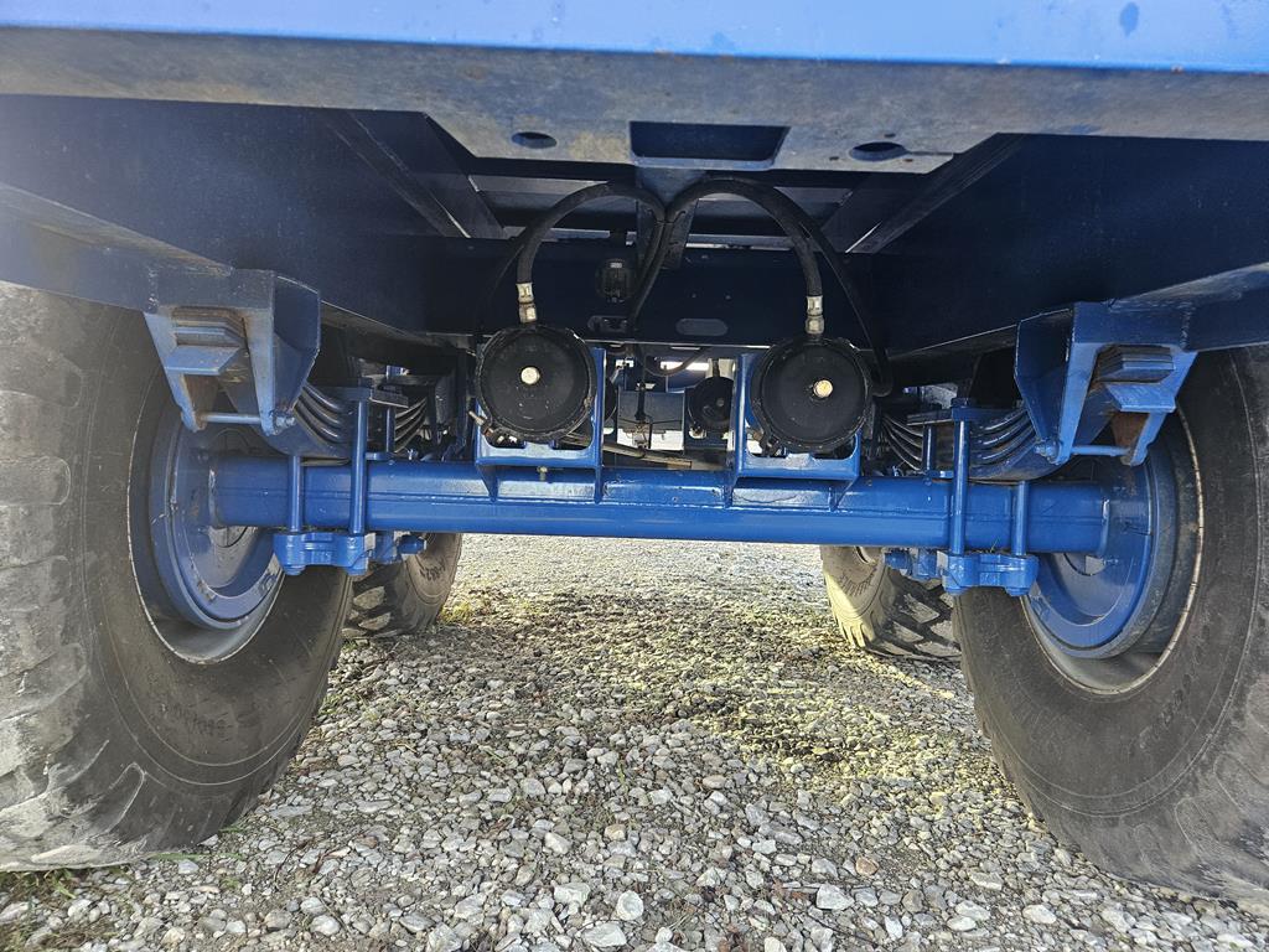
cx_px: 634
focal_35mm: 23
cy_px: 476
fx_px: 843
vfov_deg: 58.9
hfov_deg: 73.9
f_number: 1.8
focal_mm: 5.4
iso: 250
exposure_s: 1/100
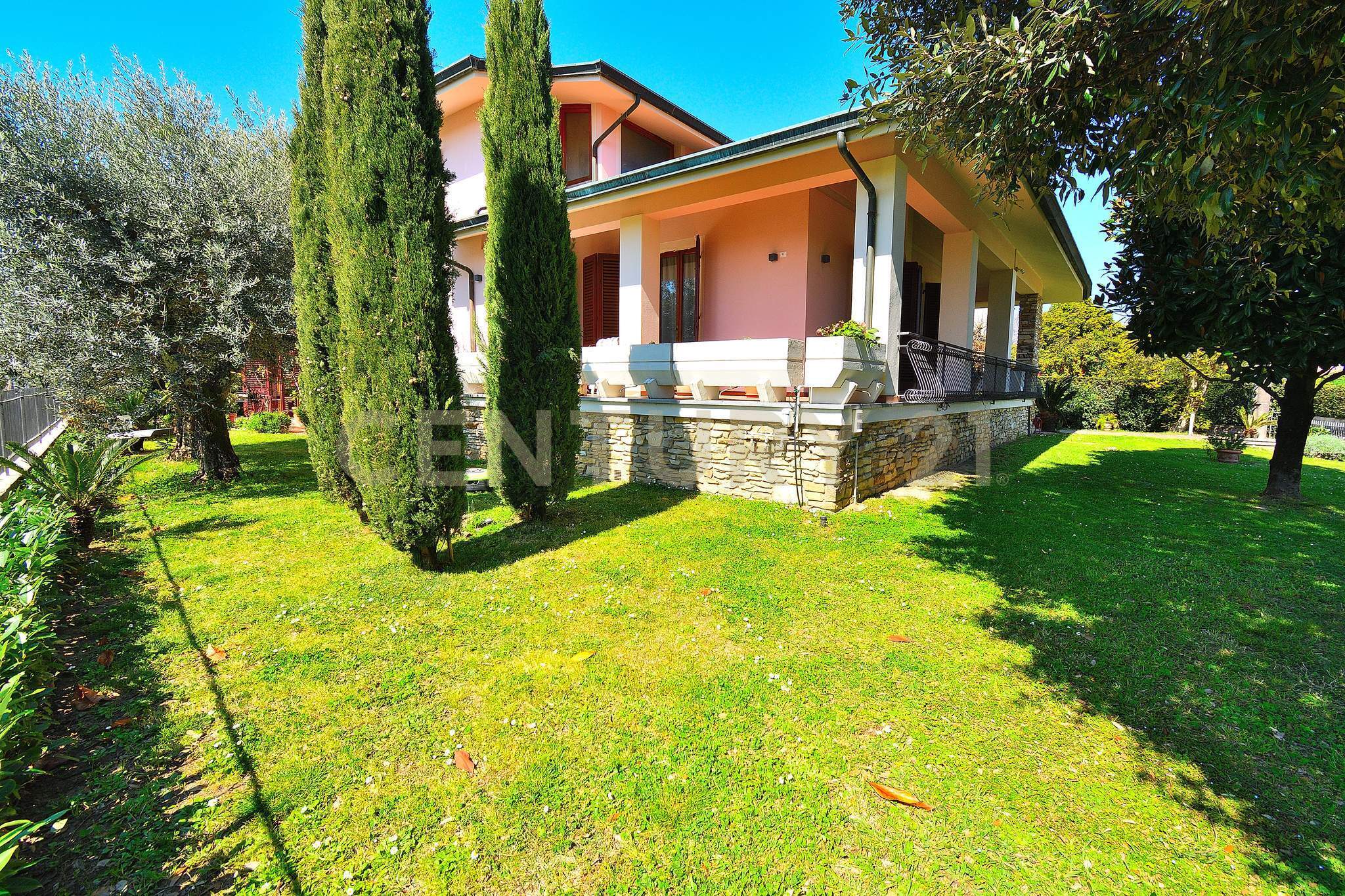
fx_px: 560
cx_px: 672
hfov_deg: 100.4
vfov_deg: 77.3
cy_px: 448
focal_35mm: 15
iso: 200
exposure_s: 1/320
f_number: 10
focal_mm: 10
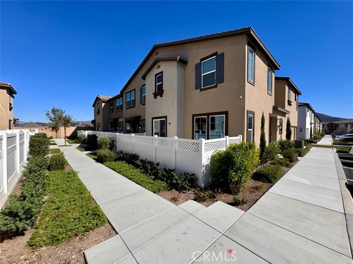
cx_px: 176
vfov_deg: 85.6
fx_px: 143
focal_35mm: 14
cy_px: 132
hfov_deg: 102.1
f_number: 2.2
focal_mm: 2.22
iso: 50
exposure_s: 1/1748
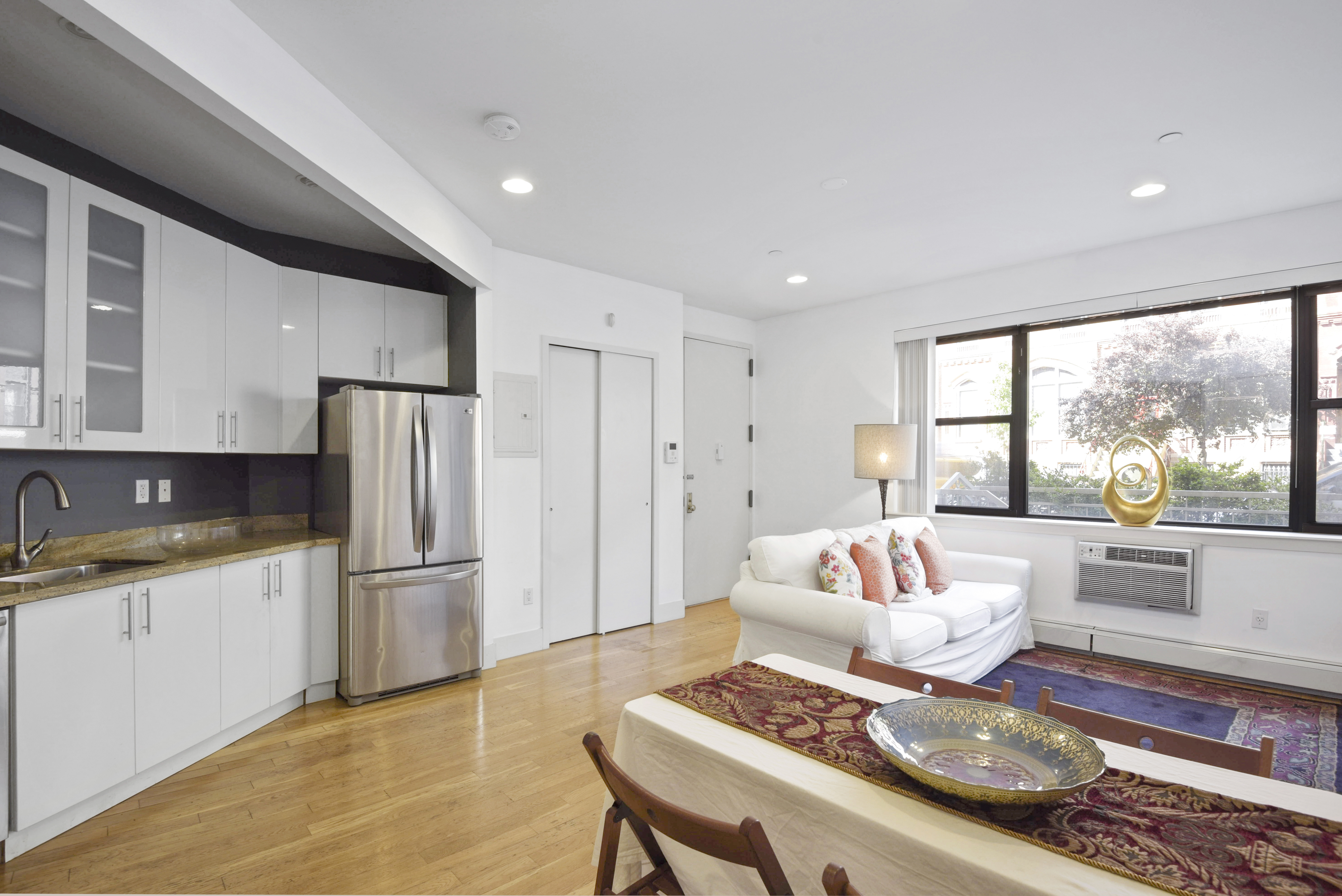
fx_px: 597
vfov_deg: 73.8
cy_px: 448
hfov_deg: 96.7
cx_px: 671
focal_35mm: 16
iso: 200
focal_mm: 16
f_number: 10
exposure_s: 1/10
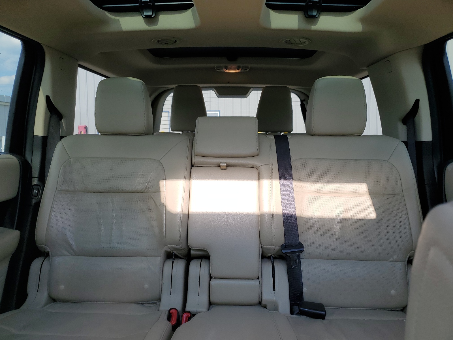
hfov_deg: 67.3
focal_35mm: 26
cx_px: 226
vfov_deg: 53.1
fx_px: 340
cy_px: 170
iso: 50
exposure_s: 1/526
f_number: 1.5
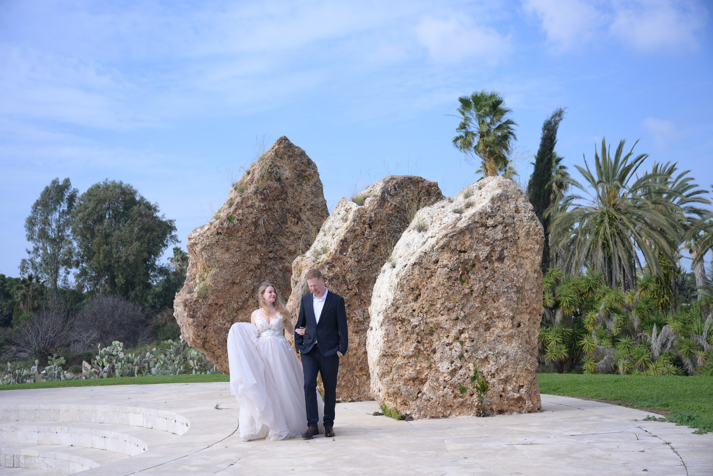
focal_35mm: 43
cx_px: 356
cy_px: 238
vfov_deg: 31.2
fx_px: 852
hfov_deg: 45.4
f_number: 3.5
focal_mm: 43
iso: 125
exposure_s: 1/1600
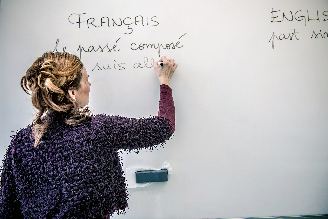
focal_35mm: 31
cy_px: 110
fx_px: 282
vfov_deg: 42.3
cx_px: 164
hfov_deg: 60.3
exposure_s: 1/250
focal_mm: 31
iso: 400
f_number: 5
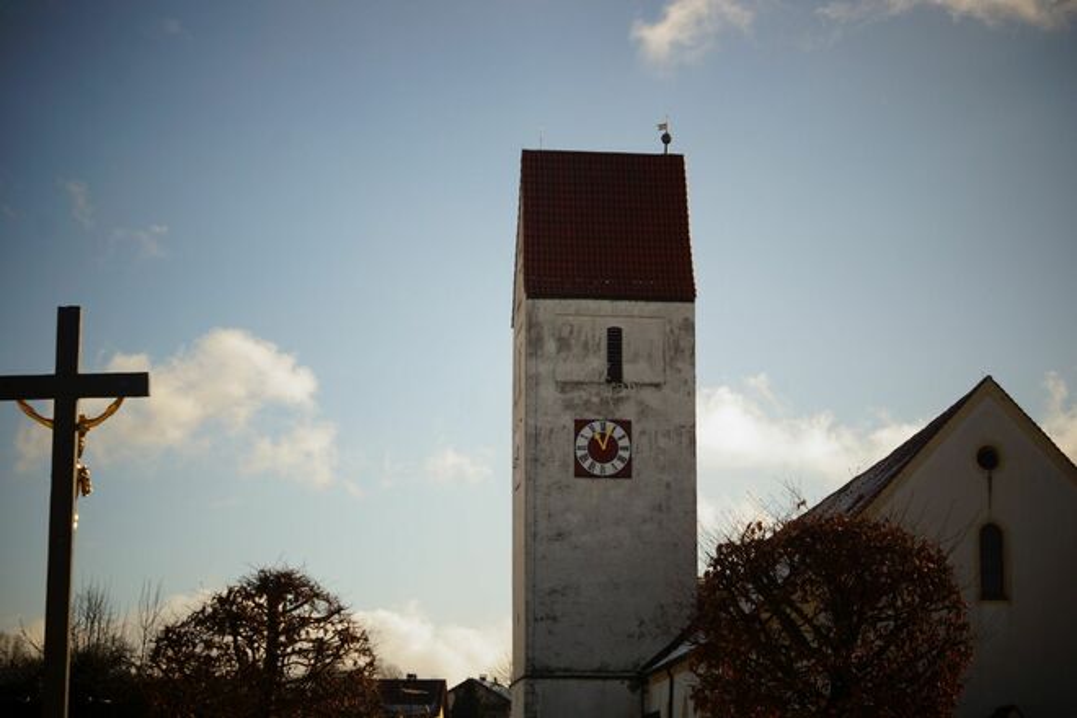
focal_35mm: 75
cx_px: 538
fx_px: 2244
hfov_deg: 27.0
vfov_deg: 18.2
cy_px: 359
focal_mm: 50
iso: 100
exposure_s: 1/800
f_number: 8
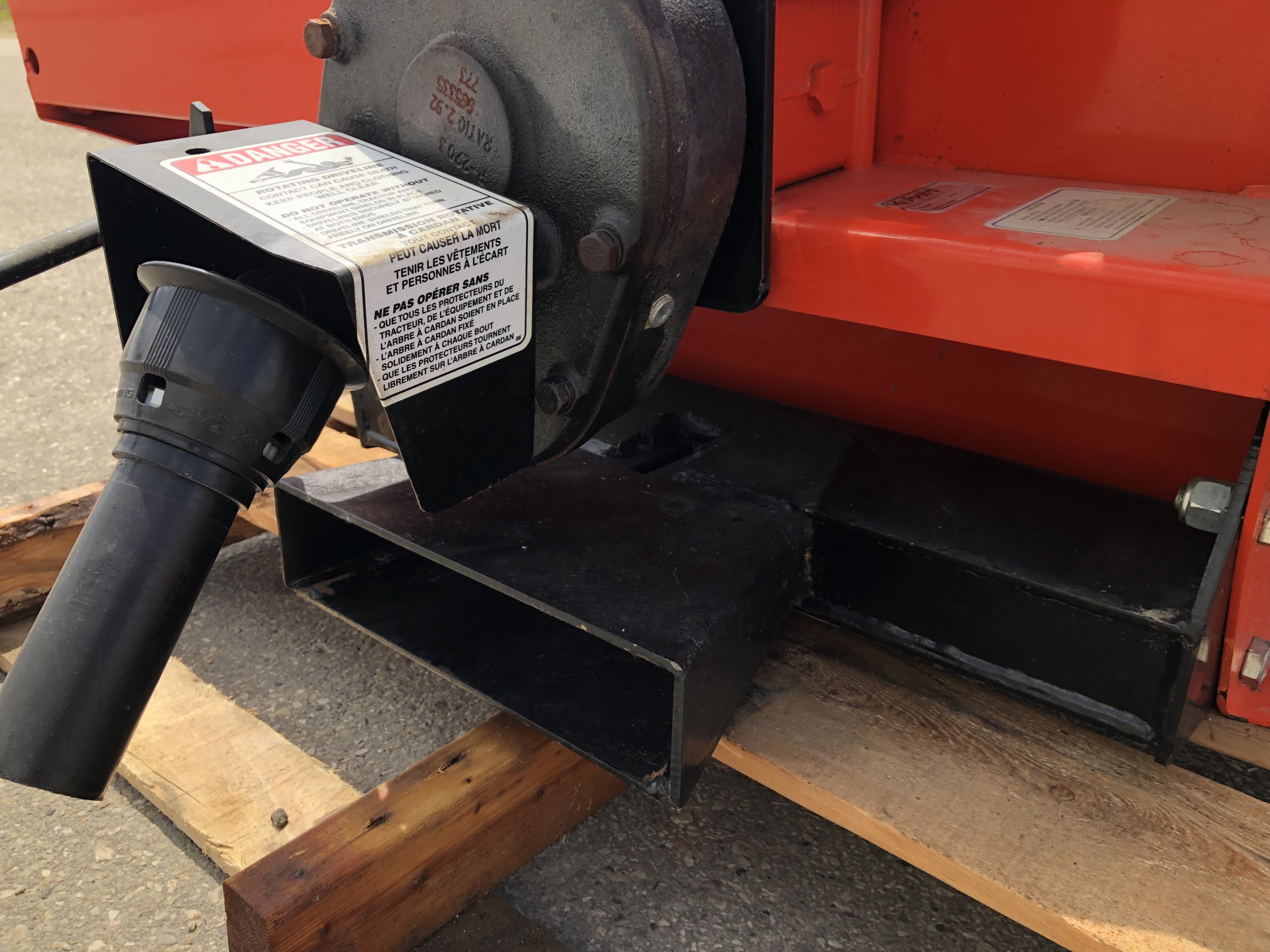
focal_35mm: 28
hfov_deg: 63.4
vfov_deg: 49.7
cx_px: 635
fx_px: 1027
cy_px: 476
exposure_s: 1/571
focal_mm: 3.99
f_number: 1.8
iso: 20
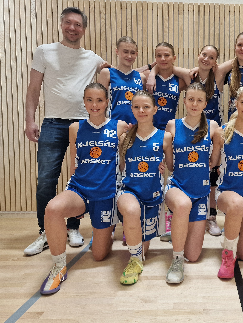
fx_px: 318
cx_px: 209
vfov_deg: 54.0
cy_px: 159
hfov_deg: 39.4
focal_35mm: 34
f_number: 1.8
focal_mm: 6.4
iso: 80
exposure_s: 1/120
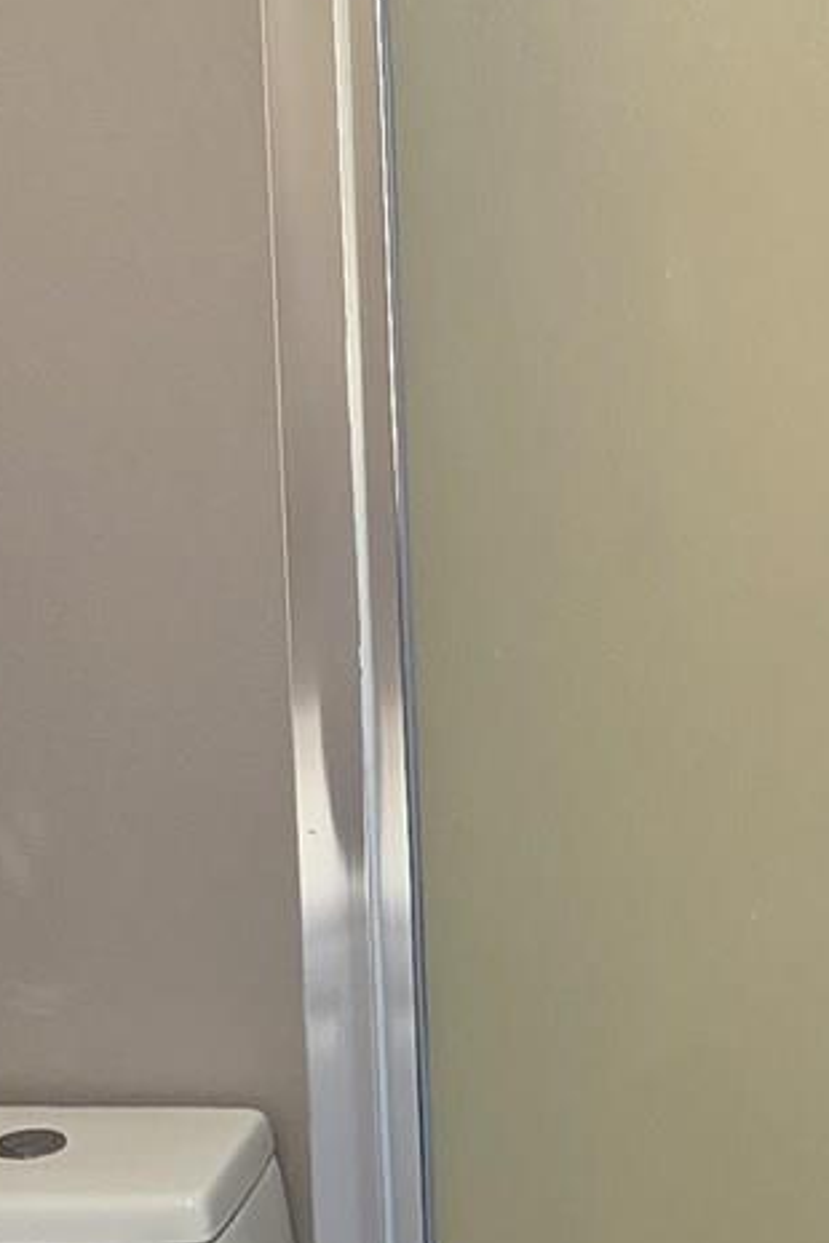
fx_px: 2314
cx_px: 602
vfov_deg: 30.0
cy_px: 513
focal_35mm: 67
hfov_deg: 20.2
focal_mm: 2.2
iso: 125
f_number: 1.9
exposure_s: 1/120
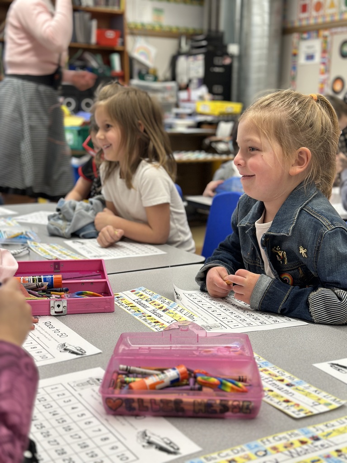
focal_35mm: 48
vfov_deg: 39.7
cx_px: 174
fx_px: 642
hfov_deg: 30.3
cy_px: 232
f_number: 1.78
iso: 80
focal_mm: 6.86
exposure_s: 1/60
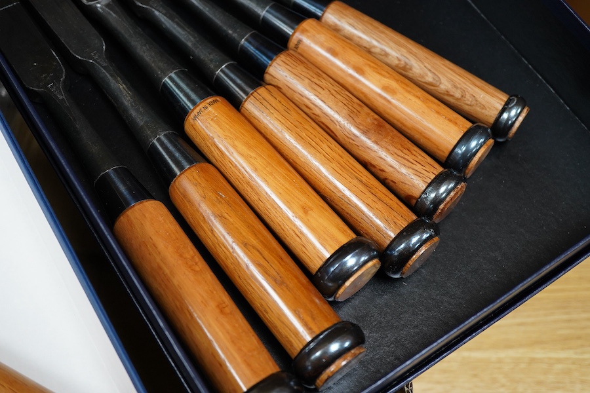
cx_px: 295
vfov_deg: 29.9
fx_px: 737
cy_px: 196
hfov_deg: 43.6
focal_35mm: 45
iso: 1250
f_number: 3.5
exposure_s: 1/125
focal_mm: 30
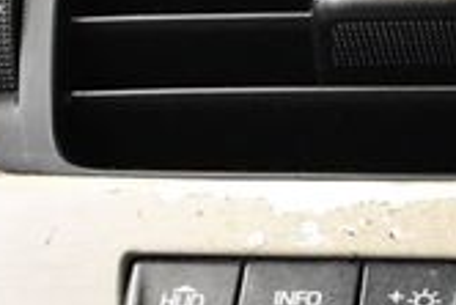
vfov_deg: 9.6
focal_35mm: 139
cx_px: 489
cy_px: 459
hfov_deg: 14.4
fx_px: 1762
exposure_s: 1/125
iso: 3200
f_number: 3.5
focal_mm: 18
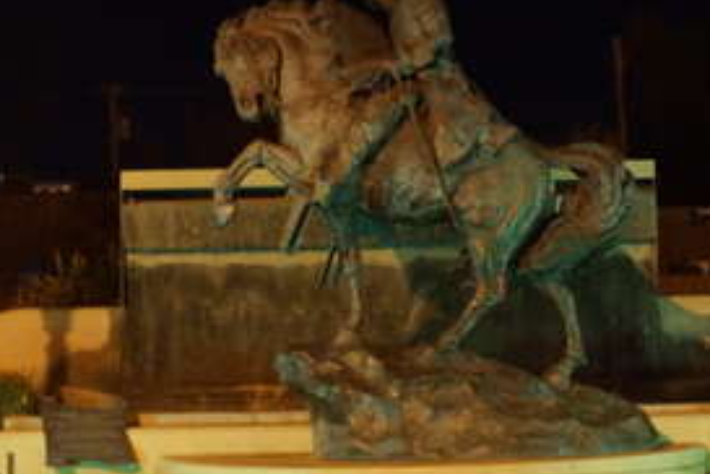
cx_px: 434
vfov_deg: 10.4
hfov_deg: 15.5
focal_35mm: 132
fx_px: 2603
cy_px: 254
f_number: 5
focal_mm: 30
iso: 1600
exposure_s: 1/4
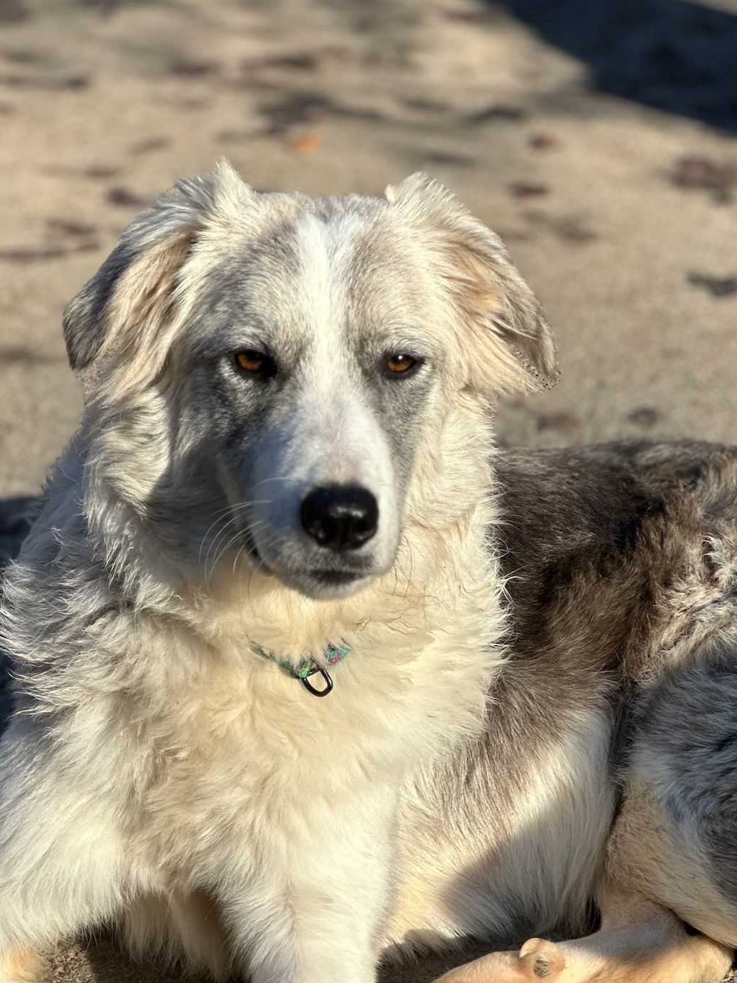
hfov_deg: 12.9
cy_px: 685
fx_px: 3265
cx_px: 318
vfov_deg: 17.1
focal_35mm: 115
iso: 32
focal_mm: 9
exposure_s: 1/445
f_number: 2.8
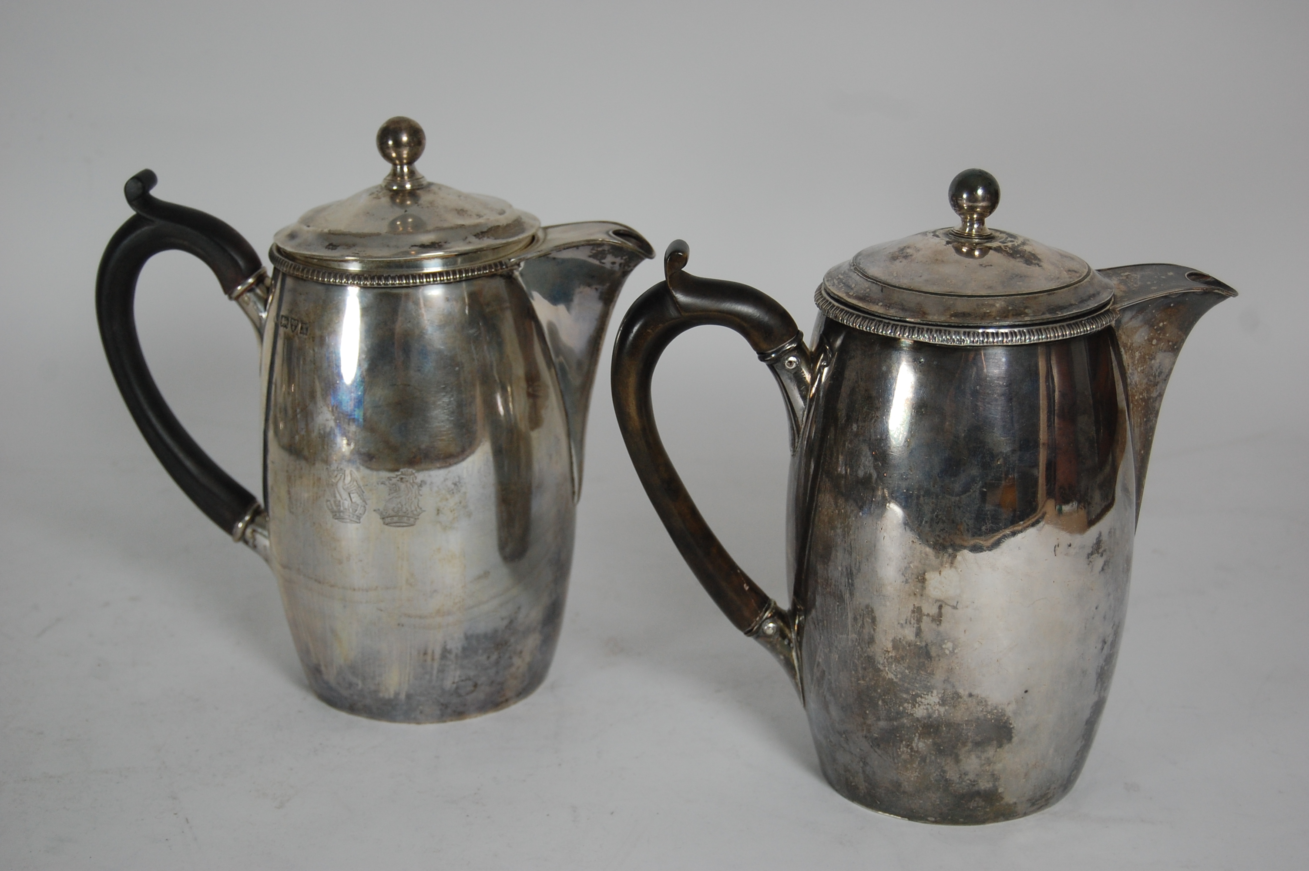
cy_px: 436
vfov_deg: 21.5
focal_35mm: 63
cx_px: 654
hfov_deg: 31.9
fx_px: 2289
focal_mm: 42
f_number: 5.3
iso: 400
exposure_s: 1/100
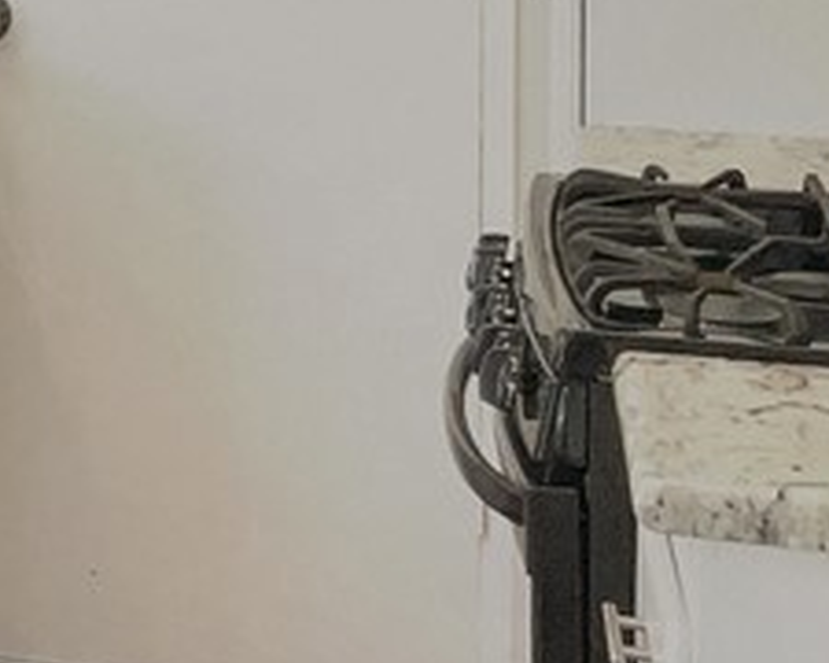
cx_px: -715
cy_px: 151
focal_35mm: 129
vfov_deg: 11.9
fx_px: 3165
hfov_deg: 13.3
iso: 16
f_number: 1.8
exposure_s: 1/759
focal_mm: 3
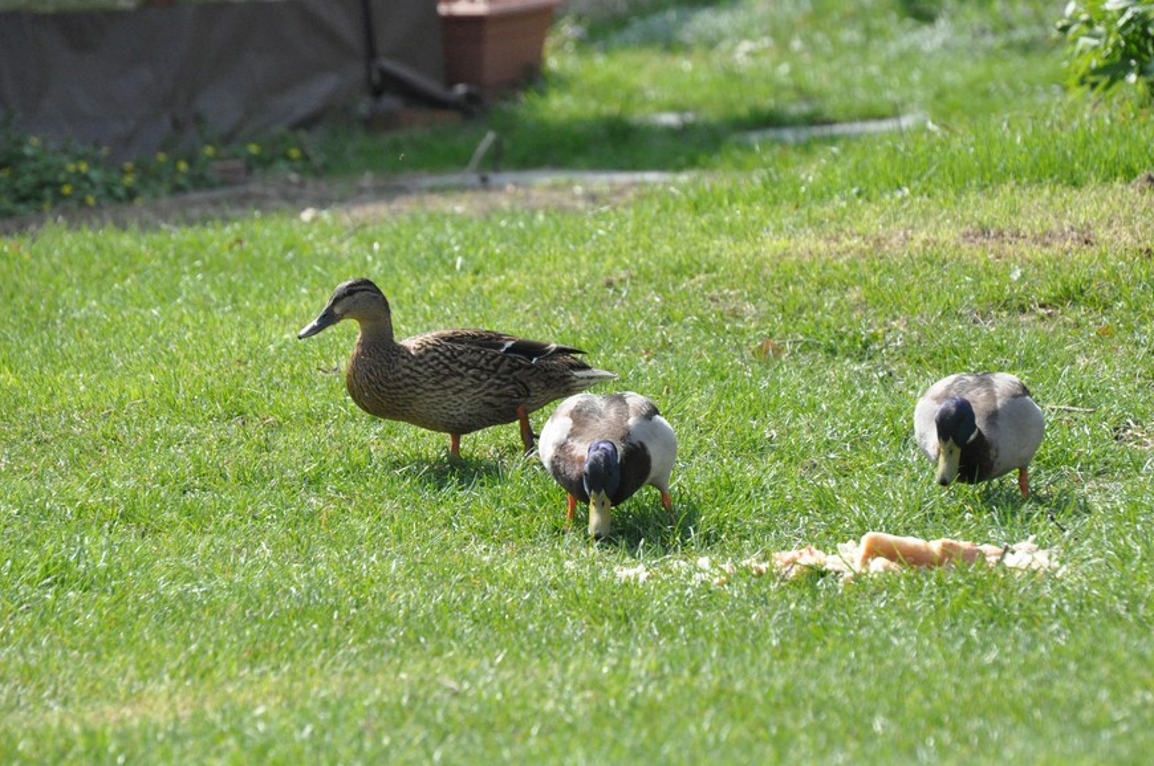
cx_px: 658
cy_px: 435
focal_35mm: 300
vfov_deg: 4.6
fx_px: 9606
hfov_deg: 6.9
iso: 1600
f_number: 7.1
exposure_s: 1/3200
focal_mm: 170
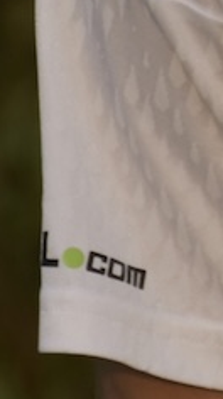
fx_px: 11054
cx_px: 838
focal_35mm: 1047
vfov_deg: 2.1
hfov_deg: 1.2
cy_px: -266
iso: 125
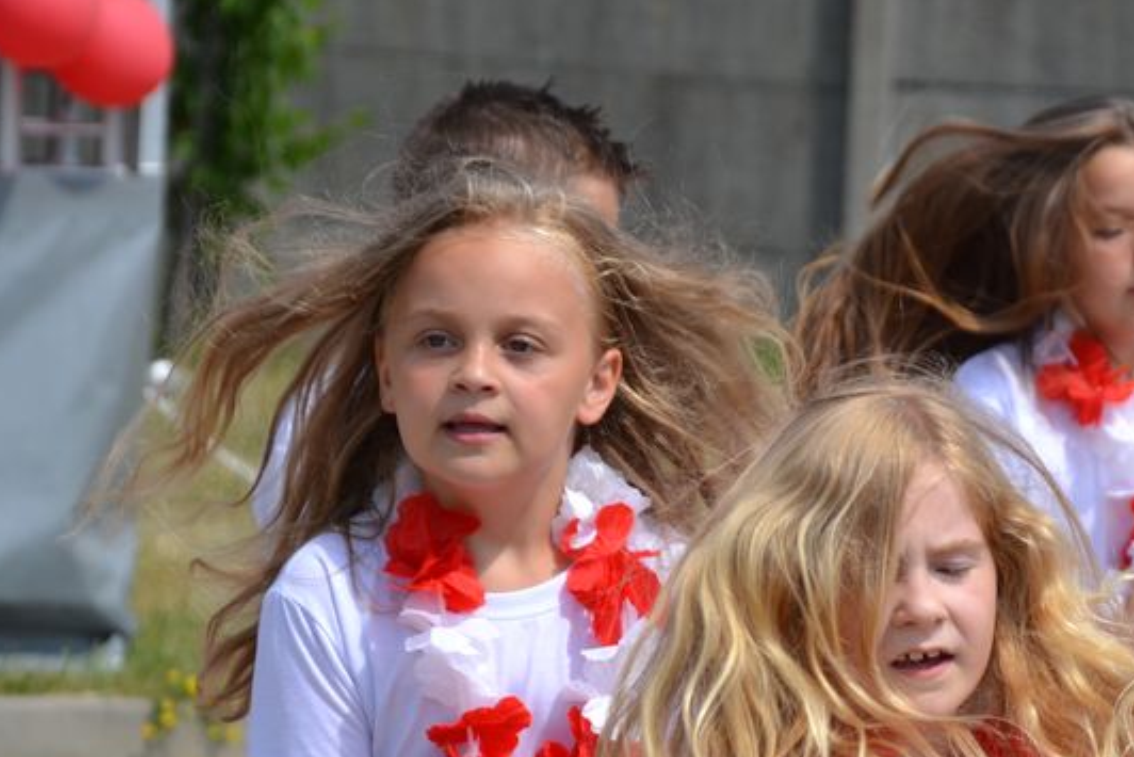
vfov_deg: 4.5
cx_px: 806
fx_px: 9545
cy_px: 716
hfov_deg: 6.8
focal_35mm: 303
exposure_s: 1/500
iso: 100
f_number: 5.6
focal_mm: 105
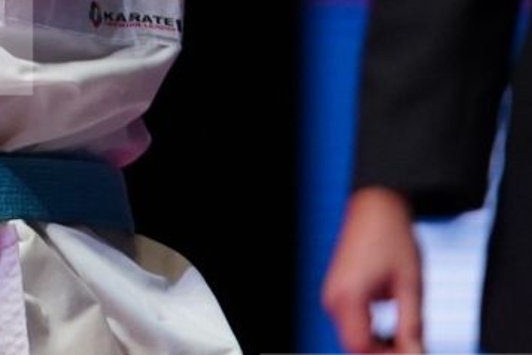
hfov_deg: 2.2
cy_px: -40
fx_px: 13698
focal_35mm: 927
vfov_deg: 1.5
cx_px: -611
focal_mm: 184
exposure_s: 1/1000
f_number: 2.8
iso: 2000
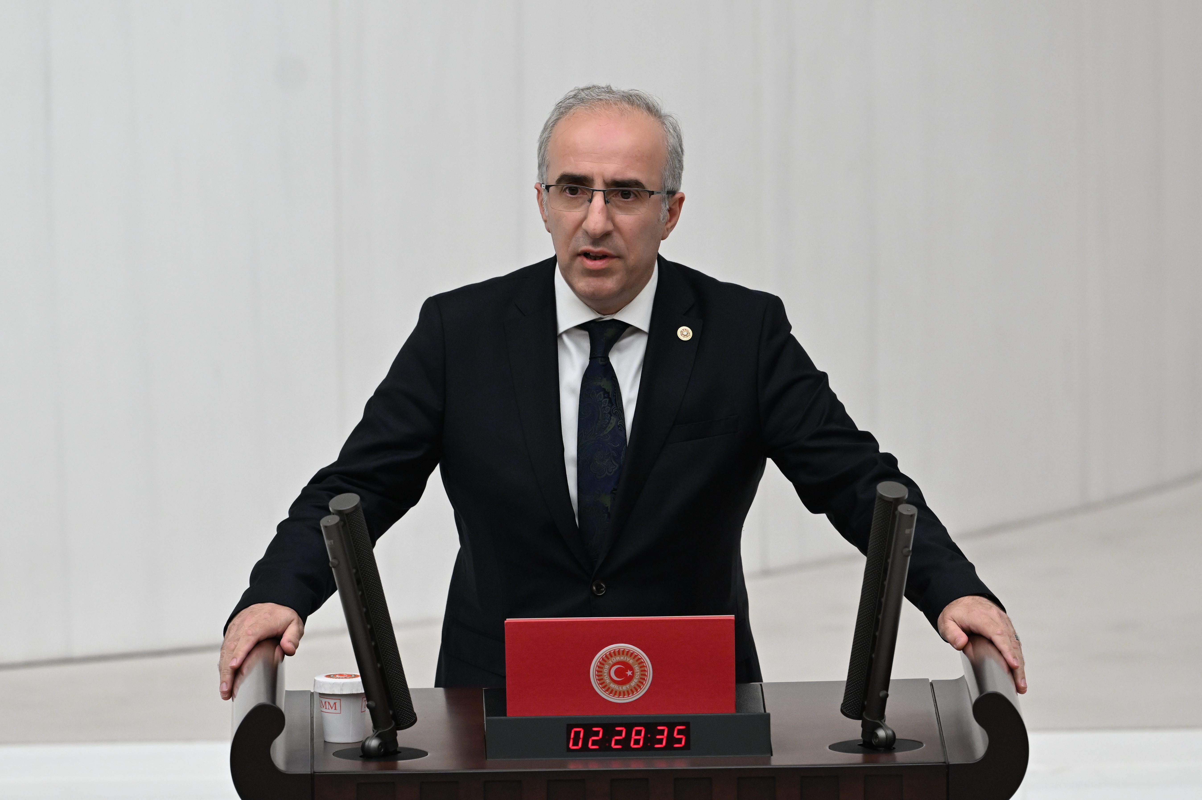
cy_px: 400
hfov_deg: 3.4
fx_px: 20027
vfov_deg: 2.3
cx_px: 601
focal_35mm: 600
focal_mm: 400
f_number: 4
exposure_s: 1/320
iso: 1600
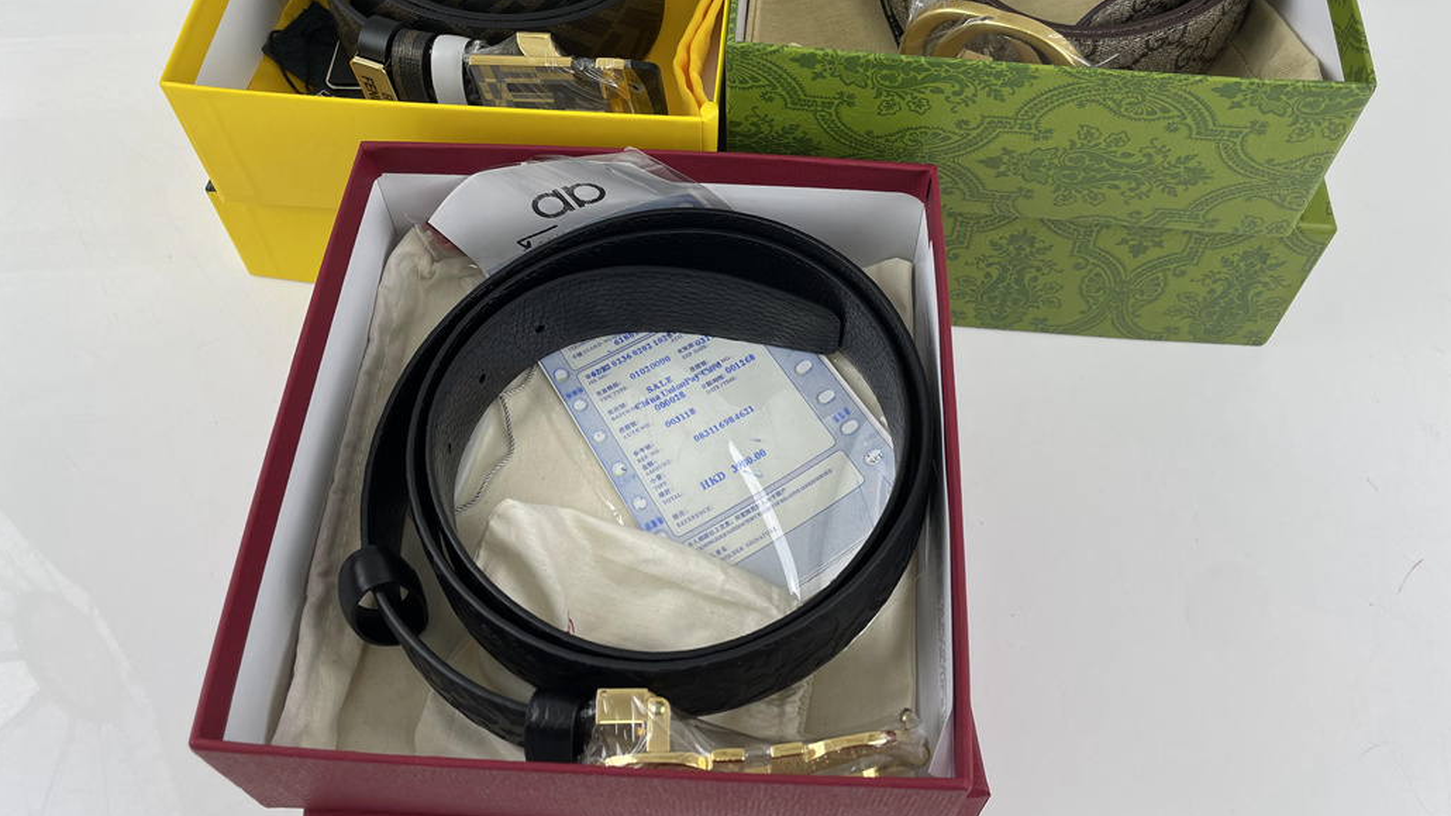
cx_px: 727
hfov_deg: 59.5
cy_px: 237
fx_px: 1269
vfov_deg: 35.1
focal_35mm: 33
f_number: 1.6
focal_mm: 4.2
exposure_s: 1/171
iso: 32
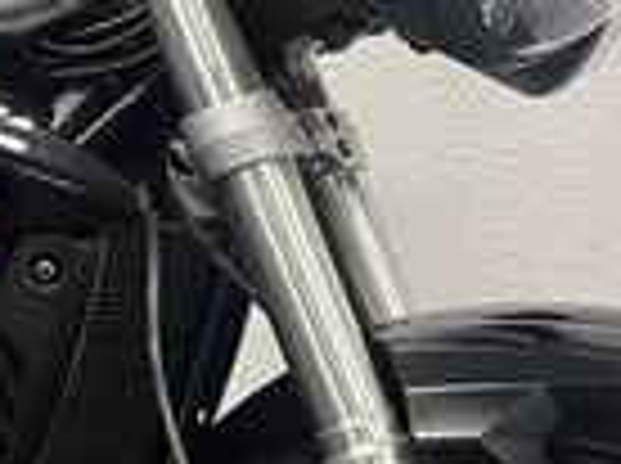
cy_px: 288
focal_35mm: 121
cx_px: -130
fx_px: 2167
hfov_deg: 15.7
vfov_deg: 12.2
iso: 80
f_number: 1.6
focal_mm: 5.1
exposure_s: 1/50
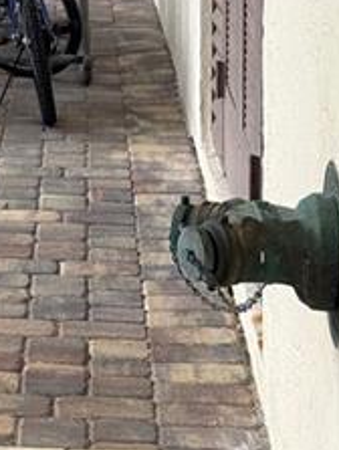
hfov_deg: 8.8
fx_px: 2148
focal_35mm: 165
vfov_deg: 11.4
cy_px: -252
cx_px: -153
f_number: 1.78
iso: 64
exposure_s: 1/466
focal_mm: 6.76
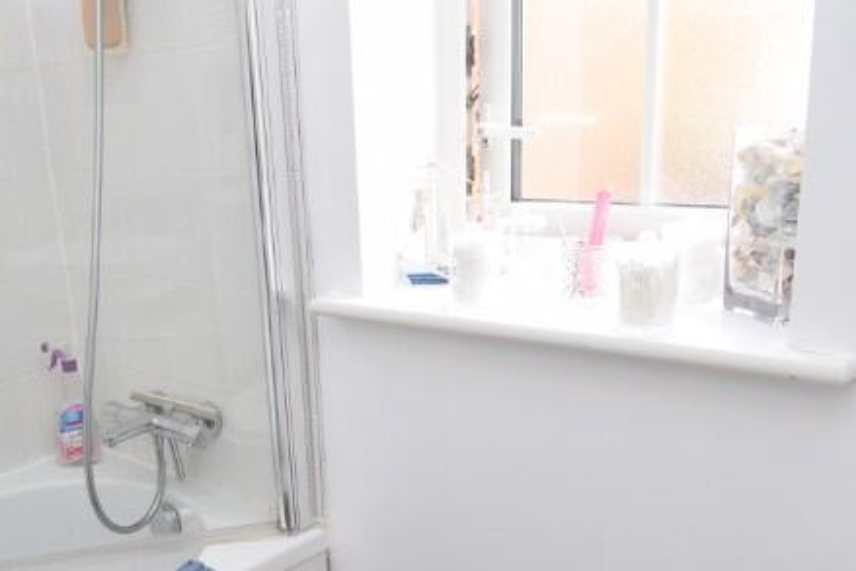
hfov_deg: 43.1
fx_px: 999
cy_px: 411
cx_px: 113
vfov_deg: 31.5
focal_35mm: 42
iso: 400
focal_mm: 12
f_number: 5
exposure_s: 1/100
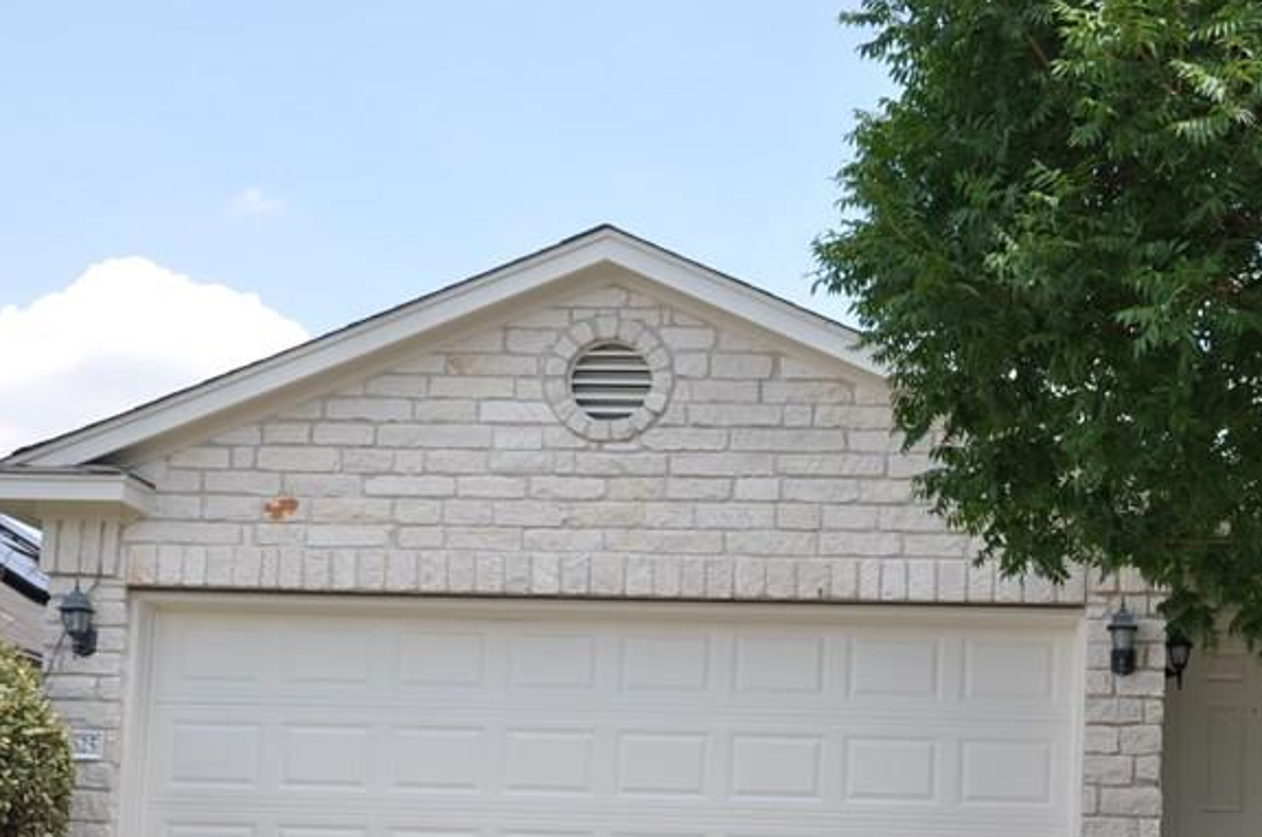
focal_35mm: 68
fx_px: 2380
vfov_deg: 19.6
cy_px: 745
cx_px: 1032
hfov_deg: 29.0
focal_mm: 24
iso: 200
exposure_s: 1/200
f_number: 9
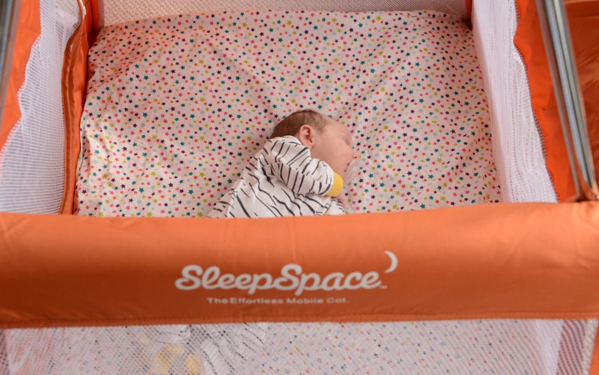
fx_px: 849
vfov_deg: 24.9
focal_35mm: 52
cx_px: 297
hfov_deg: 38.9
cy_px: 180
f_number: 11
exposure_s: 1/50
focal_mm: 50
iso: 1400
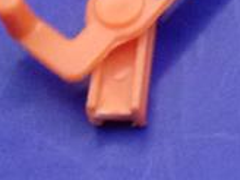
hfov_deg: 11.2
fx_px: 1172
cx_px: 363
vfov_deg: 8.2
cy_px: -230
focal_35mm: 169
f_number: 3
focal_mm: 4.9
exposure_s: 1/21
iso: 400
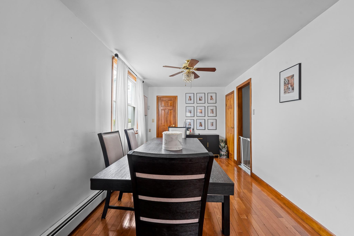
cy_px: 118
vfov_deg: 81.2
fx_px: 138
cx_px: 177
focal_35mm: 14
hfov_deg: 104.3
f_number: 10
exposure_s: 1/3
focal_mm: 14
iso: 640
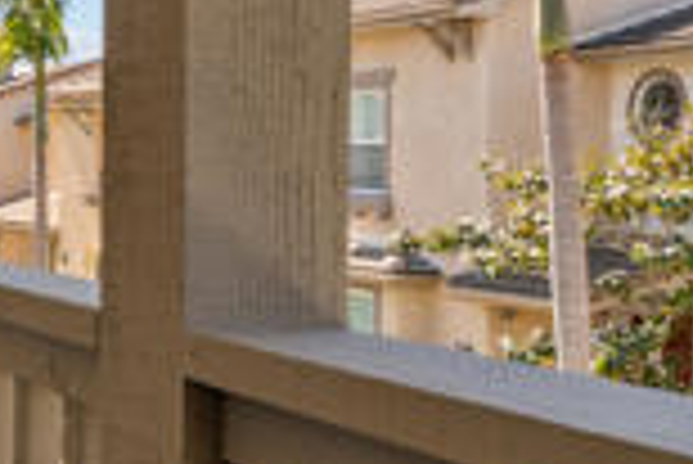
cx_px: -454
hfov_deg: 23.6
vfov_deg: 23.3
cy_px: 160
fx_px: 1118
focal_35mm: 58
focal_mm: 14
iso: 250
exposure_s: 1/80
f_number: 9
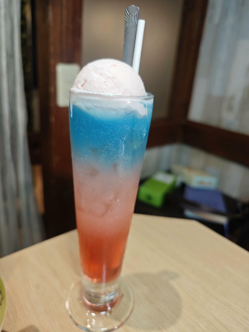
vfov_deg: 73.9
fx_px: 221
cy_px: 166
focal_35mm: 23
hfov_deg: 58.9
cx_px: 124
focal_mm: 8.72
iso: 320
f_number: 1.63
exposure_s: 1/60
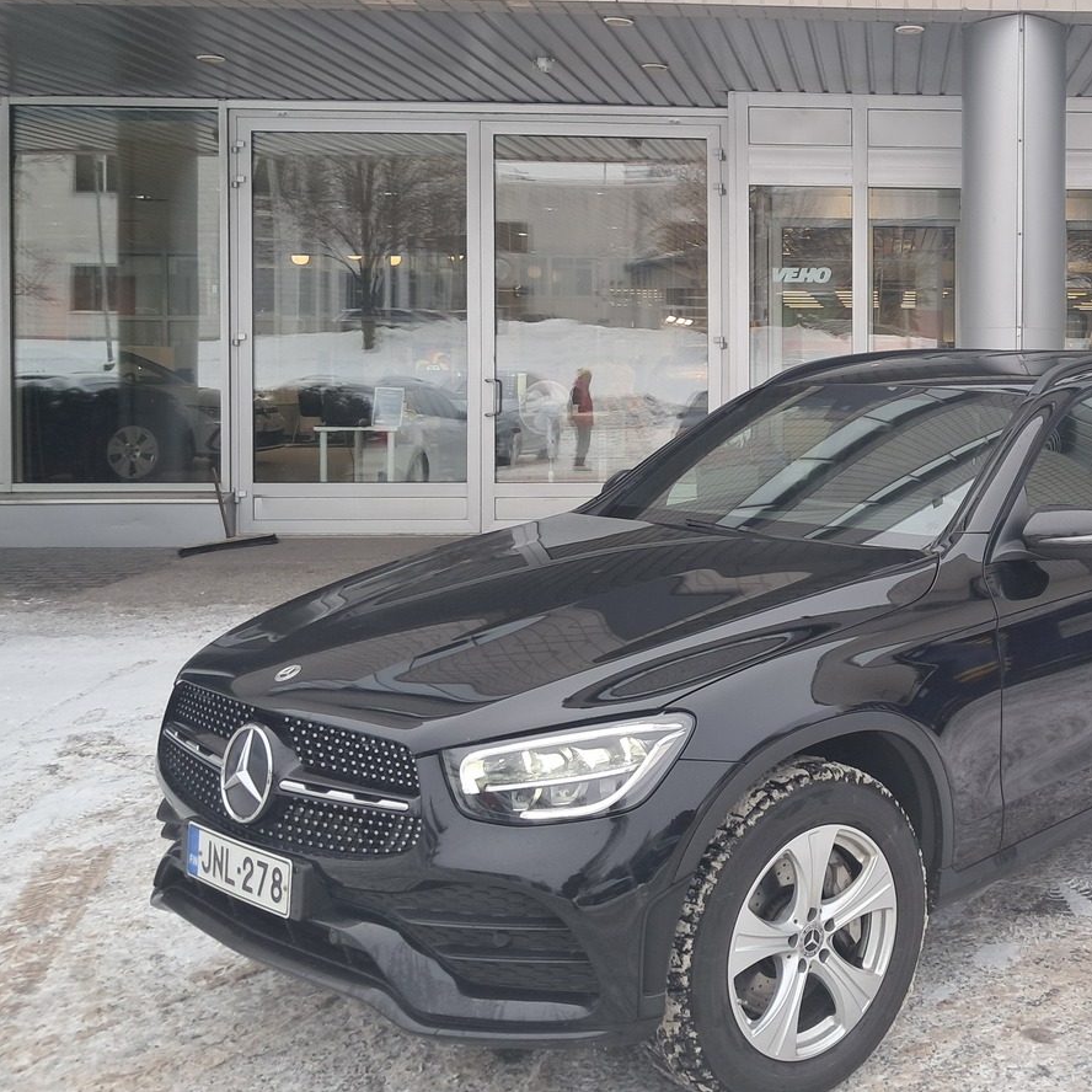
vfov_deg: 38.9
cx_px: 962
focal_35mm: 43
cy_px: 396
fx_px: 1535
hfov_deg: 36.9
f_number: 1.8
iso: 50
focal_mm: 4
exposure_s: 1/50
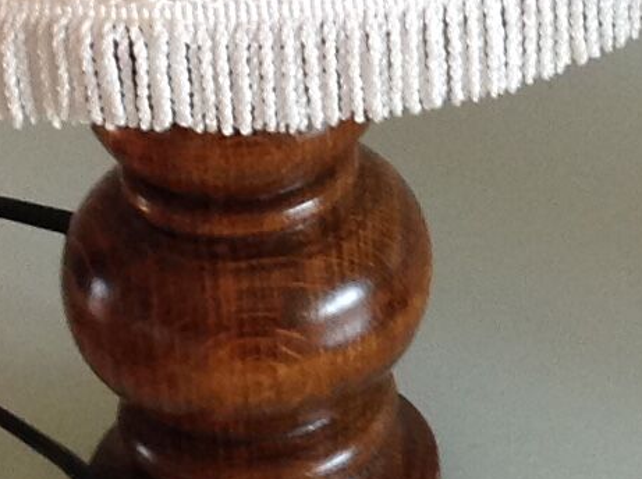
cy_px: -3
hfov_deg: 9.8
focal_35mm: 197
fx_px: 3647
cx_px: 861
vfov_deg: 7.5
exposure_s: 1/17
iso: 100
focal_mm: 4.28
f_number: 2.4
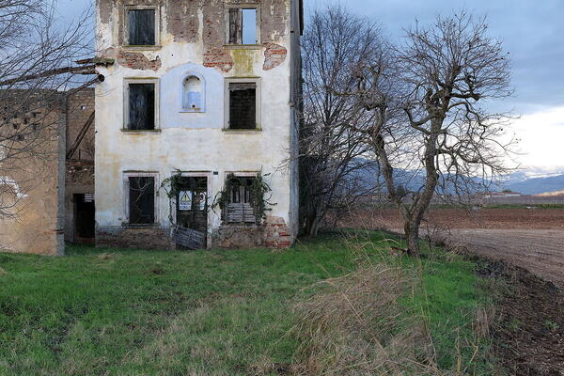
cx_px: 282
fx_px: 705
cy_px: 188
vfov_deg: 29.9
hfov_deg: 43.6
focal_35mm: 45
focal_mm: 45
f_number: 6.3
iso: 320
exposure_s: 1/60
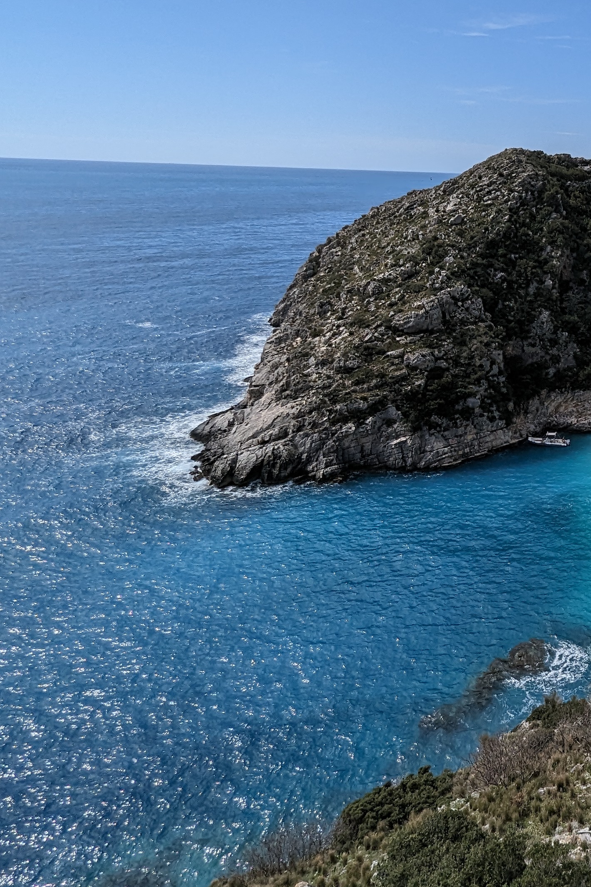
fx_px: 640
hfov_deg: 40.6
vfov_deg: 68.6
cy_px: 347
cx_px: 640
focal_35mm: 26
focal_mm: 1.95
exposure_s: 1/2398
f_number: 2.2
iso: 46
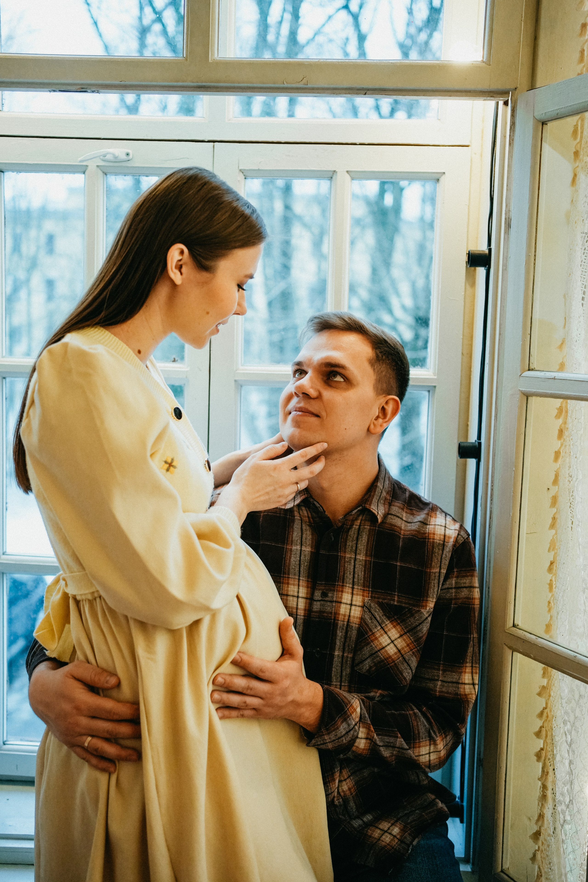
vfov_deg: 54.4
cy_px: 441
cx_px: 294
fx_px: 857
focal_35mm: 35
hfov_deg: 37.9
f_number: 2.5
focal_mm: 35
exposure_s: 1/1000
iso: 1250
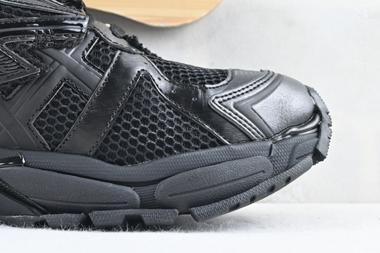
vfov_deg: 14.8
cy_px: 66
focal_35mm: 92
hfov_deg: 21.3
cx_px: -7
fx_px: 972
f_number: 4.8
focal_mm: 29
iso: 360
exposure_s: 1/60
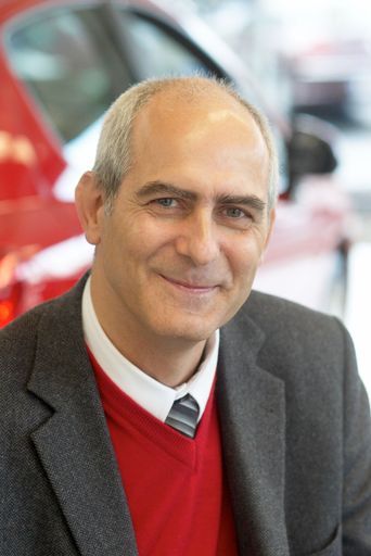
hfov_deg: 10.8
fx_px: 1968
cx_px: 186
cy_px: 278
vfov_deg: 16.1
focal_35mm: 128
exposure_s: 1/100
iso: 320
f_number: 3.5
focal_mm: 85
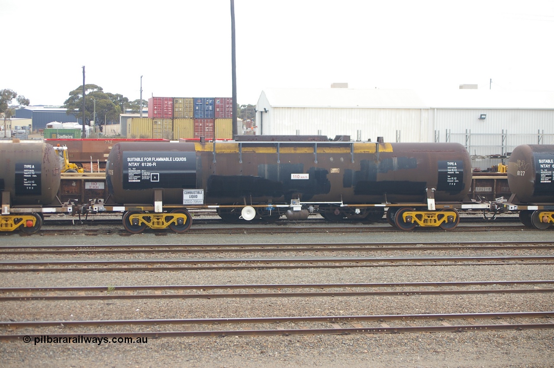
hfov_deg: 27.0
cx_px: 277
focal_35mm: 75
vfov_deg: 18.1
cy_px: 184
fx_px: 1153
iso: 200
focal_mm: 50
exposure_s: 1/90
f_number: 5.6
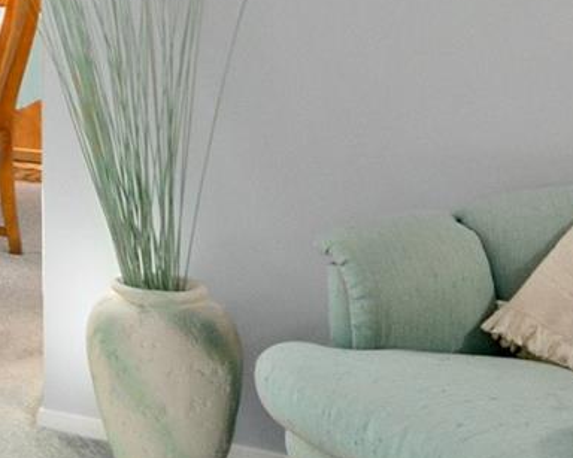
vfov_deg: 17.2
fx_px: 1399
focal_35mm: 82
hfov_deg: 16.5
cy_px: -181
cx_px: -622
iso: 400
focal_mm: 11
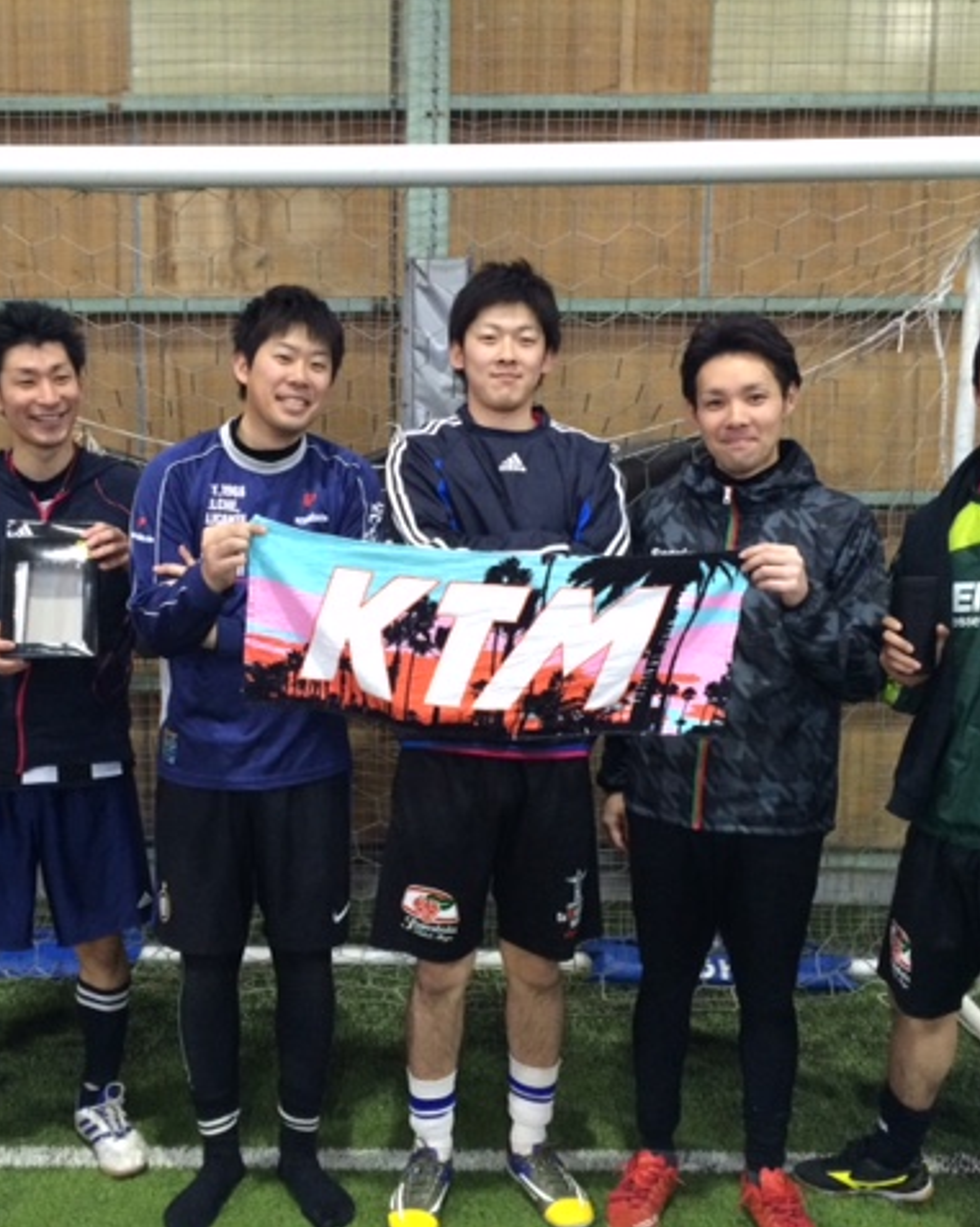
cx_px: 404
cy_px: 612
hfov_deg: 39.0
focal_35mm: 38
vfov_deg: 48.0
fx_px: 1379
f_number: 2.2
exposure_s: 1/30
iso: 250
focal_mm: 4.15
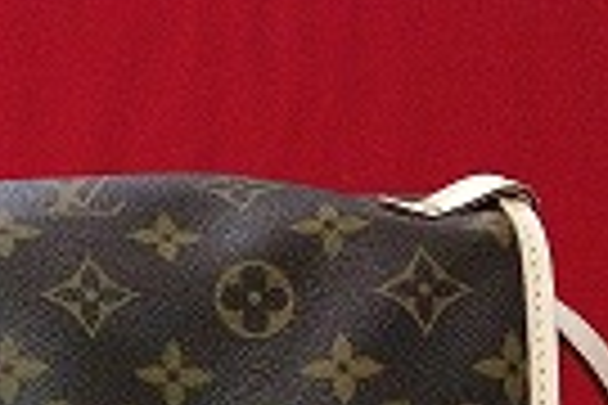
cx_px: -95
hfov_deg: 17.8
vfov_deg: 11.7
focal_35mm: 110
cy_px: 670
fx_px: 1858
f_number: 2.4
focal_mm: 4.28
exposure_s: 1/17
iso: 640
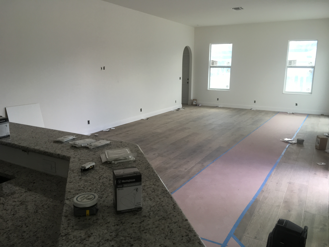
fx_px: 276
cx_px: 164
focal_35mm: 29
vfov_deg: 48.2
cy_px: 124
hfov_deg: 61.7
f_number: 2.2
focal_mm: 4.15
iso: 40
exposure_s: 1/120
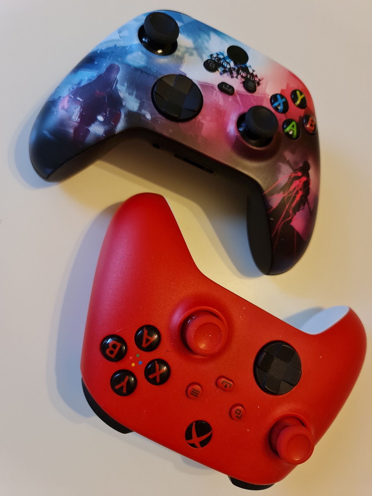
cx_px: 186
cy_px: 248
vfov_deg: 69.4
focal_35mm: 25
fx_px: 358
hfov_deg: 54.9
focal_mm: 7
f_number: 1.8
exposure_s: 1/50
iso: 400
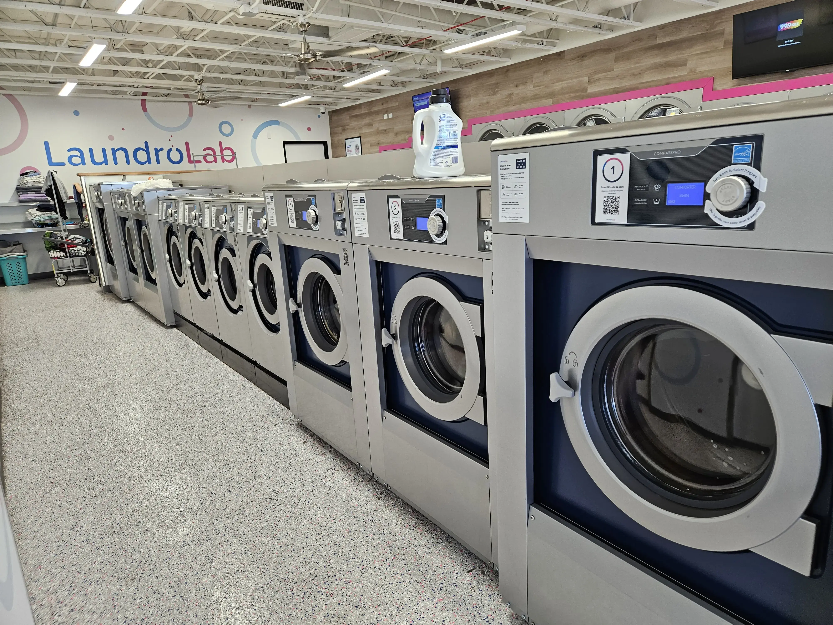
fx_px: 553
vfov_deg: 58.9
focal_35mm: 23
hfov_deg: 73.9
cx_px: 416
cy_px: 312
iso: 125
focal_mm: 5.4
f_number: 1.8
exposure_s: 1/120
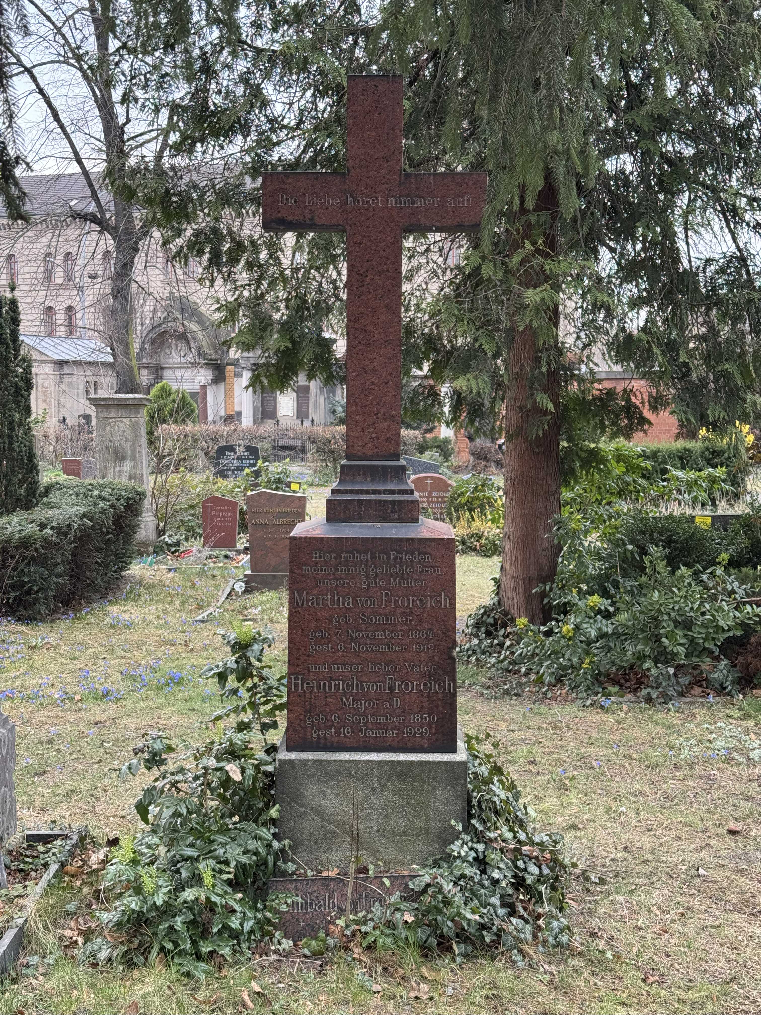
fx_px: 1407
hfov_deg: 30.3
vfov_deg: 39.7
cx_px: 380
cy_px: 508
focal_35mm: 48
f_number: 1.78
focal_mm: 6.76
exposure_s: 1/170
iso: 80
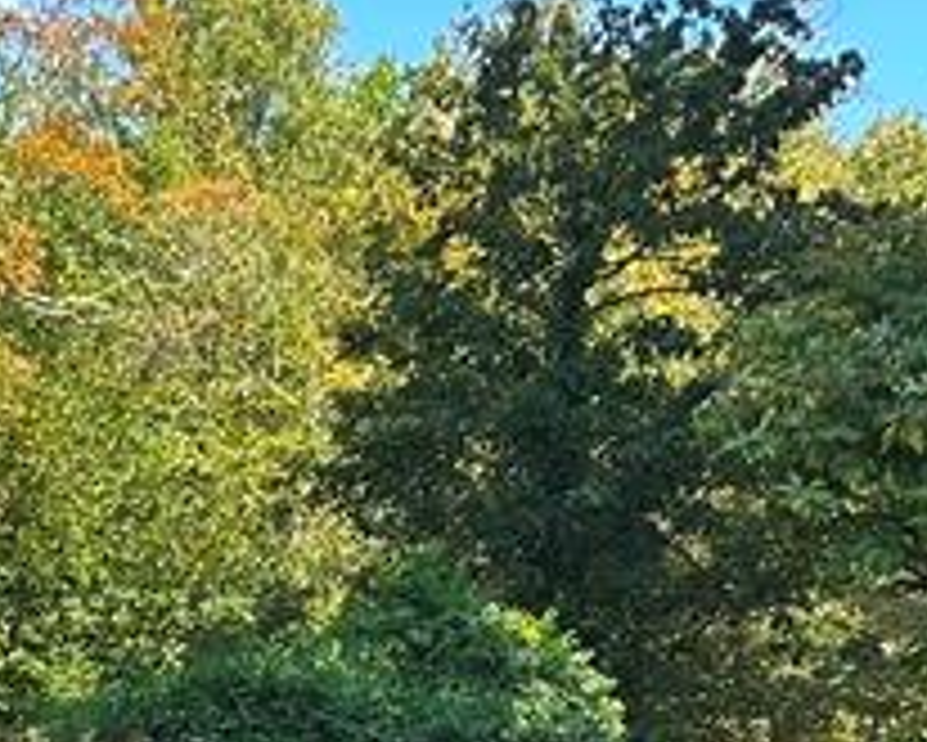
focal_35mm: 126
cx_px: -54
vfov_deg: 11.6
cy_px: 1178
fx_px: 3459
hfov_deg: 14.9
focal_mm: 5.7
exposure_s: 1/1000
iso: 50
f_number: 1.5
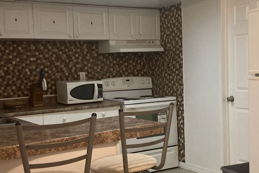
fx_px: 410
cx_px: 162
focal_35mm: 57
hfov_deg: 34.9
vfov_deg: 23.8
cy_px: 102
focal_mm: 3.99
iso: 400
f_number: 1.8
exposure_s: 1/30
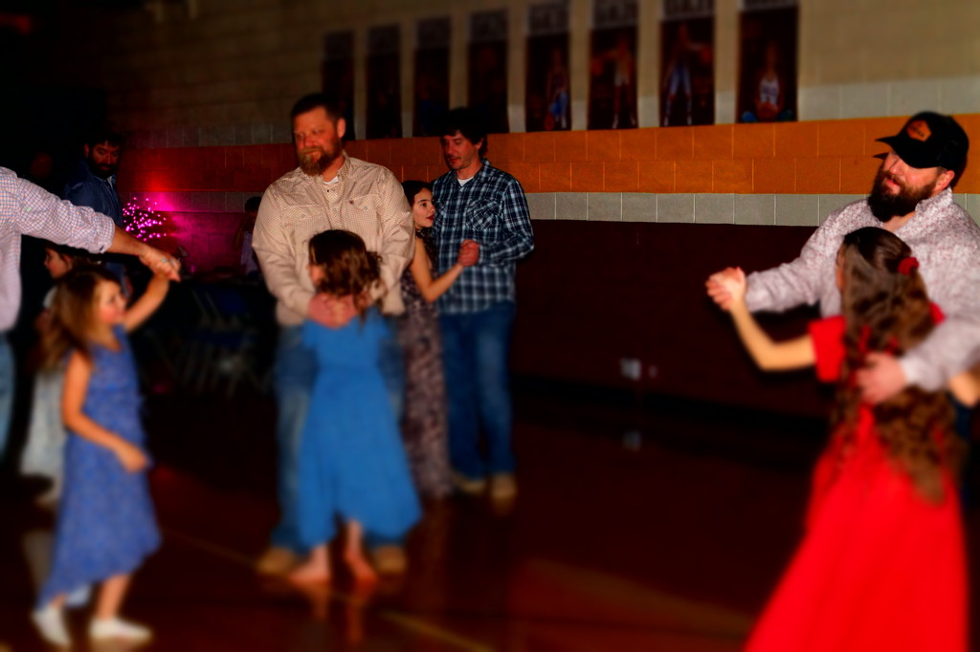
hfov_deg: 27.0
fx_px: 2041
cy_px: 326
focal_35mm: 75
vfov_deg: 18.2
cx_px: 490
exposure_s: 1/60
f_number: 5.6
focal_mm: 50
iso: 1250
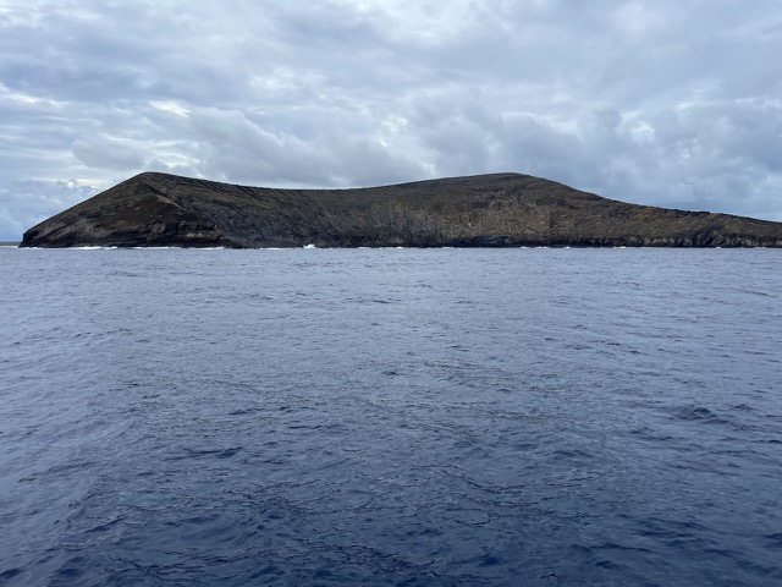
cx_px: 391
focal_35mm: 26
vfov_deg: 53.1
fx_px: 587
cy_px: 294
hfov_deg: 67.3
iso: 50
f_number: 1.5
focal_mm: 5.7
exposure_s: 1/3968
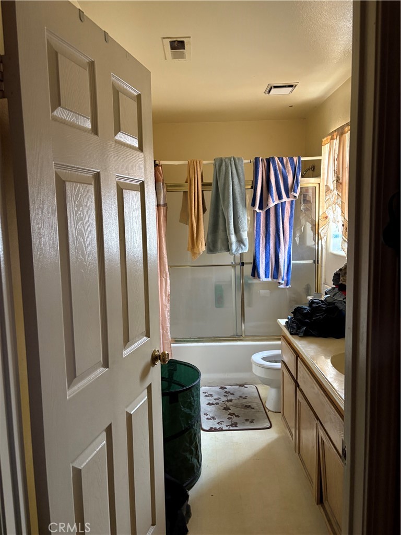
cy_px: 268
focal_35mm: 26
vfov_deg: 67.3
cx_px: 200
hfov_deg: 53.1
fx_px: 402
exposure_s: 1/60
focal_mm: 5.96
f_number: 1.6
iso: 250
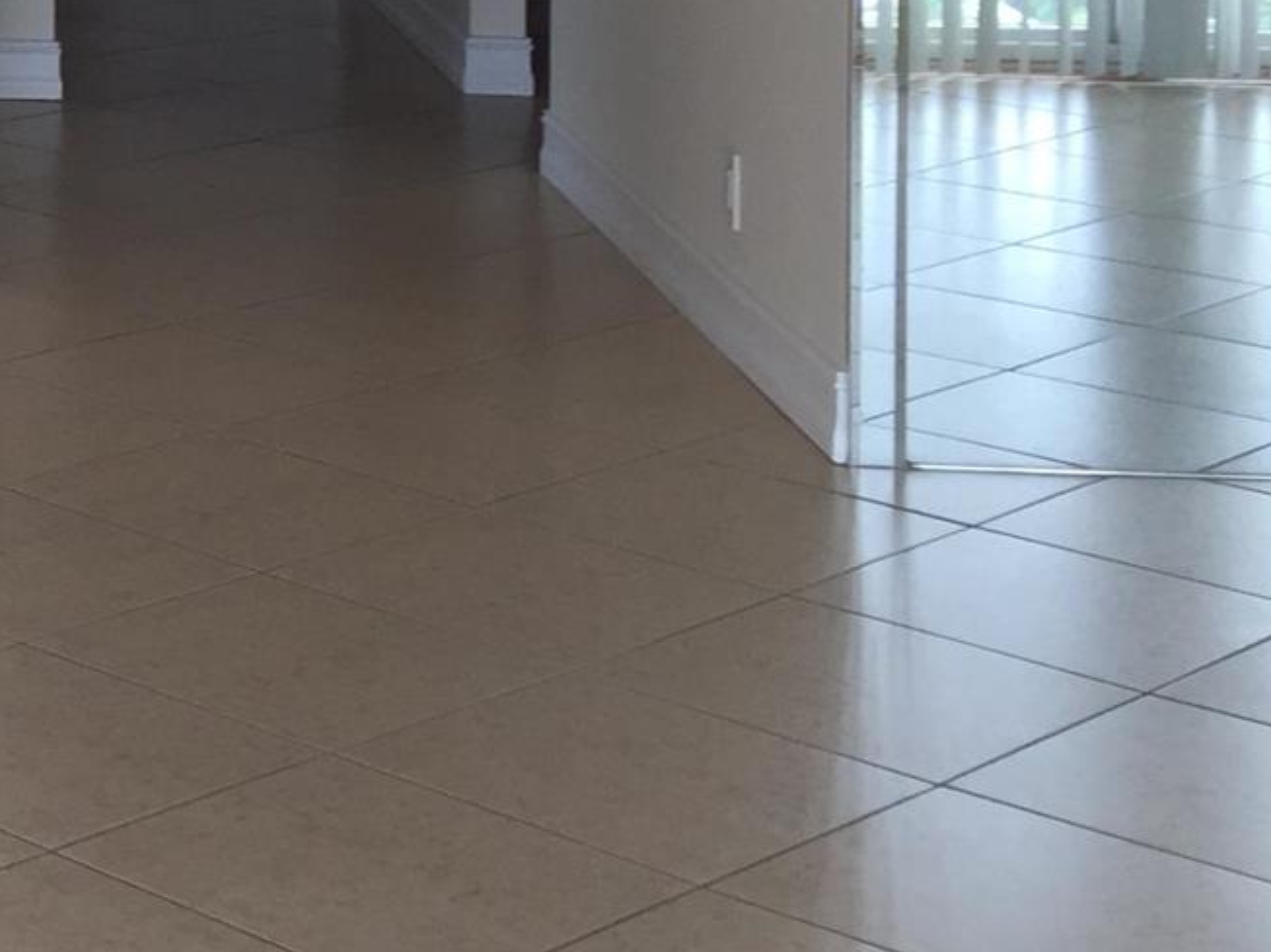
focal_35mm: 91
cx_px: -596
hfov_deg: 19.1
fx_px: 3339
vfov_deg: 15.3
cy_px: -354
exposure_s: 1/120
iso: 40
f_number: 2.2
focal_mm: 4.15
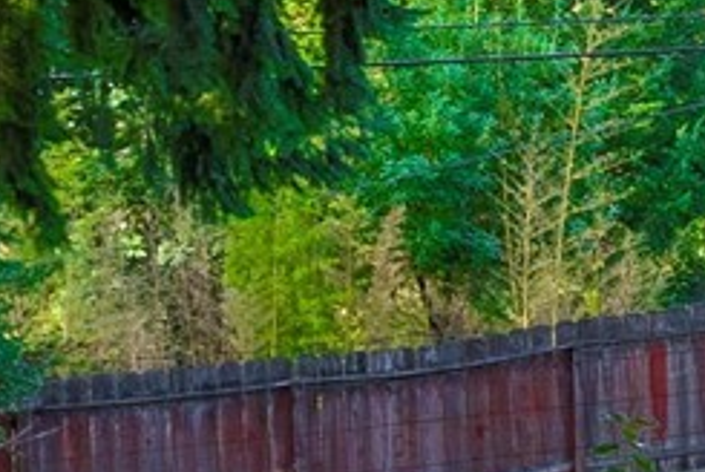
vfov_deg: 8.3
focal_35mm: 166
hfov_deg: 8.9
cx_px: 2416
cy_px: 386
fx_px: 3255
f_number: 7.1
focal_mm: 24
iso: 160
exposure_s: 1/30
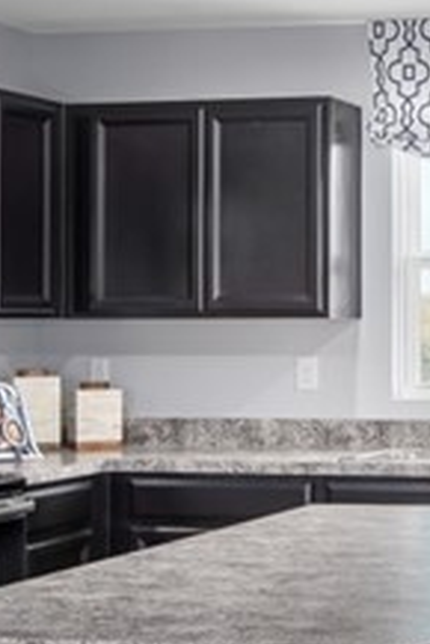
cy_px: 638
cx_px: 621
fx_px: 1699
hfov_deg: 13.7
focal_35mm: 95
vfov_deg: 20.8
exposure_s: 1/250
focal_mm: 19
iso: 200
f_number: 8
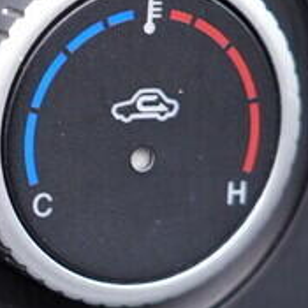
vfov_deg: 9.7
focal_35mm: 179
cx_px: -100
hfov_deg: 9.6
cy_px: 244
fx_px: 1802
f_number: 2.8
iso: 320
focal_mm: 24
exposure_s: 1/40
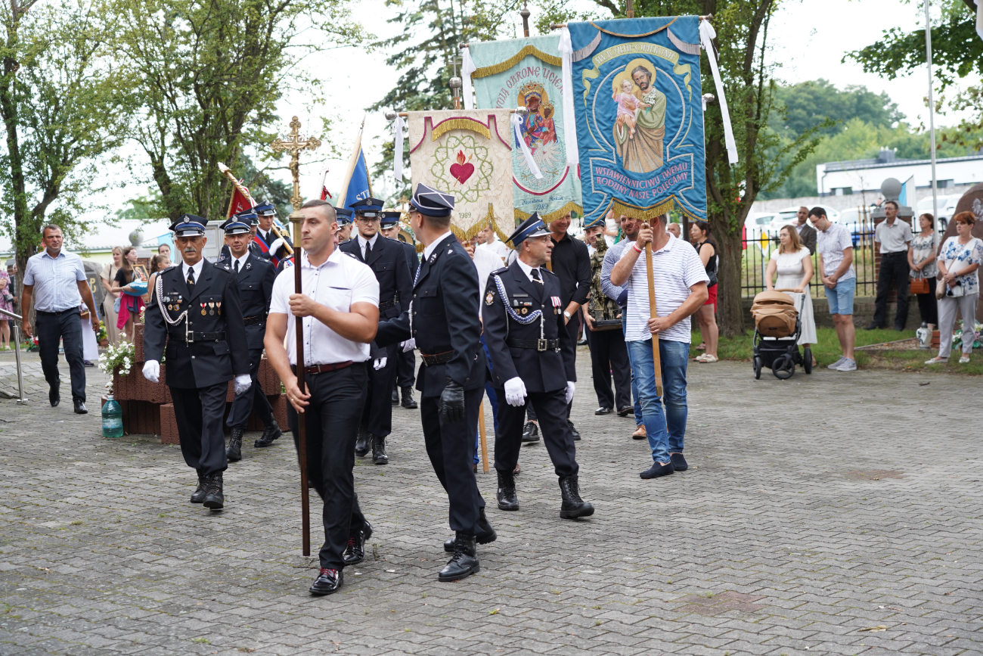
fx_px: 1611
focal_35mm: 59
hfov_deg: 33.9
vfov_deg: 23.0
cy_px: 328
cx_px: 492
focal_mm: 59
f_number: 4
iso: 250
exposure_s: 1/100
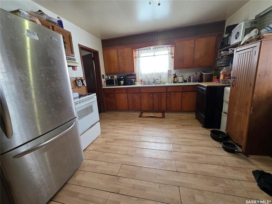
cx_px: 136
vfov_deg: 89.9
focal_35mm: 13
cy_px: 102
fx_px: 102
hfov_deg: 106.2
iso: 200
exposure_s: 1/120
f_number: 1.9
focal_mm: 2.2
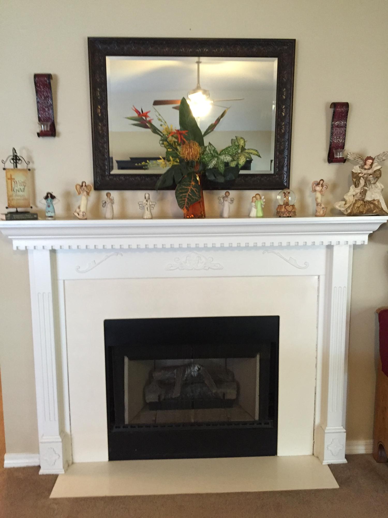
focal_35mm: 29
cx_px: 194
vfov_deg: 61.7
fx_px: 433
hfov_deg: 48.2
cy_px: 259
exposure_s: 1/24
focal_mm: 4.15
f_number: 2.2
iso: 250
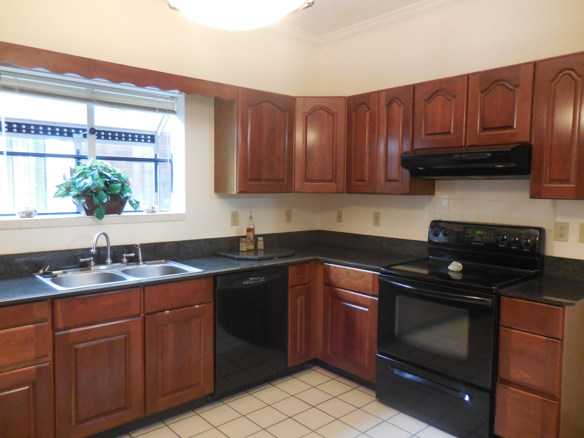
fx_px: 422
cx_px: 292
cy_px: 219
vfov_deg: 54.9
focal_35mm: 25
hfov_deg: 69.4
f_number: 3.3
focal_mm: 4.5
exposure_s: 1/8
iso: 450
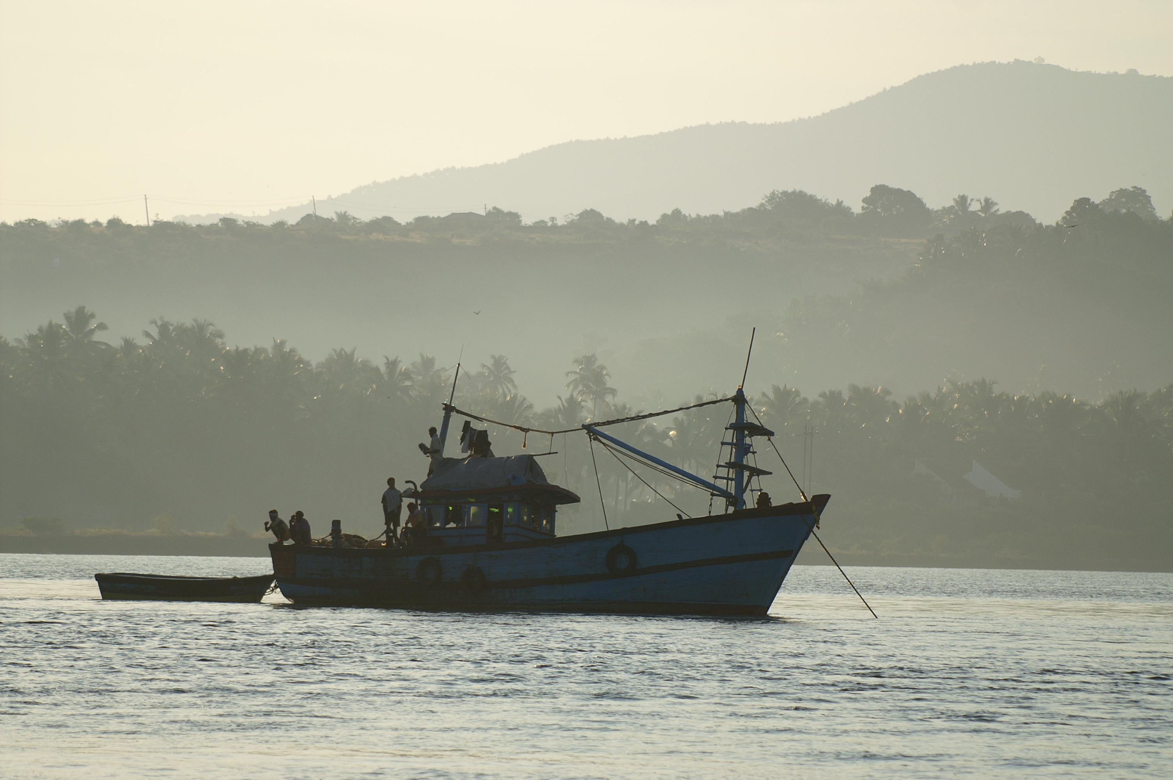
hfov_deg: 9.2
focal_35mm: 225
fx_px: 7325
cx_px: 586
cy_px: 390
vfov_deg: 6.1
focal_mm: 150
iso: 100
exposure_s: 1/1250
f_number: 5.6
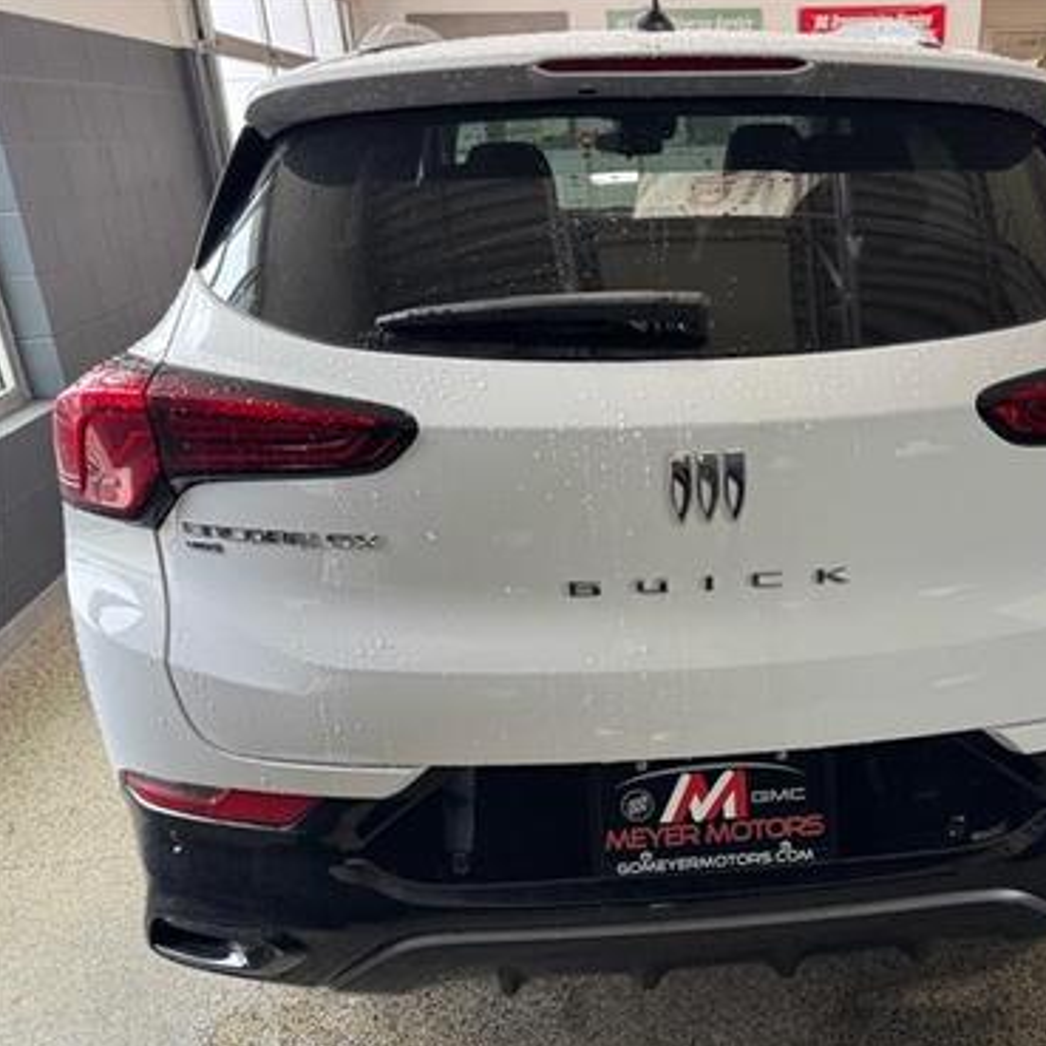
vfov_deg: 55.6
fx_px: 991
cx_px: 703
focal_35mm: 29
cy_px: 527
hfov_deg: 54.4
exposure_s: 1/60
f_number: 1.78
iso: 160
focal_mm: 6.76
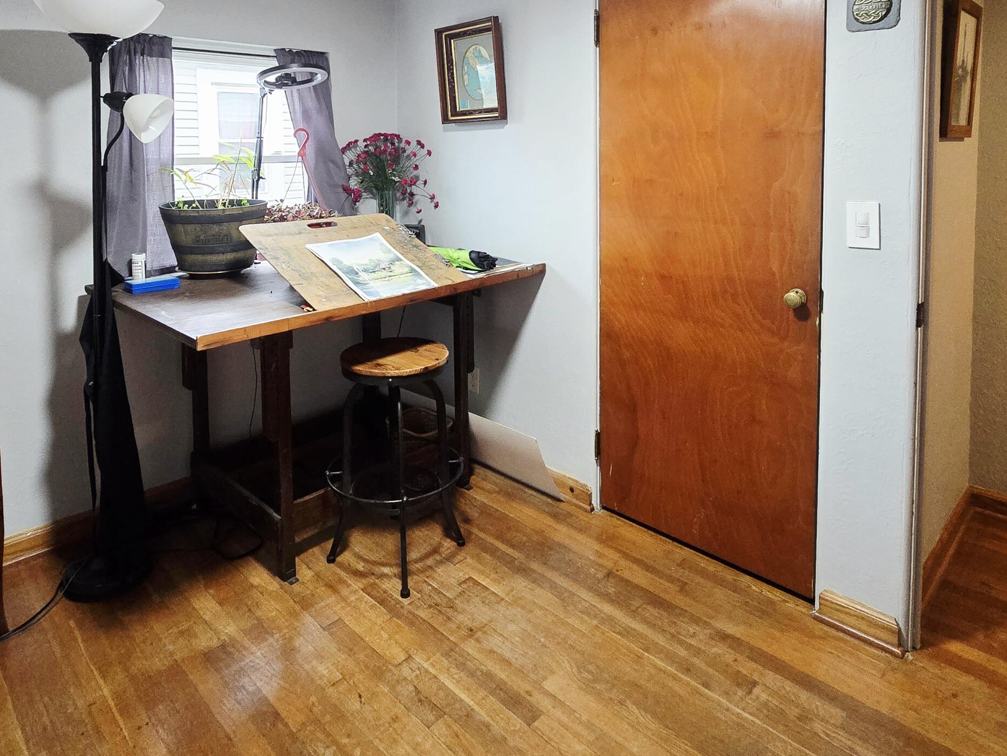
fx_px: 611
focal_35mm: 21
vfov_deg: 60.5
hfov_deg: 78.9
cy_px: 203
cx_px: 478
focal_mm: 2.2
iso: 500
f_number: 2.2
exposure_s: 1/60.2
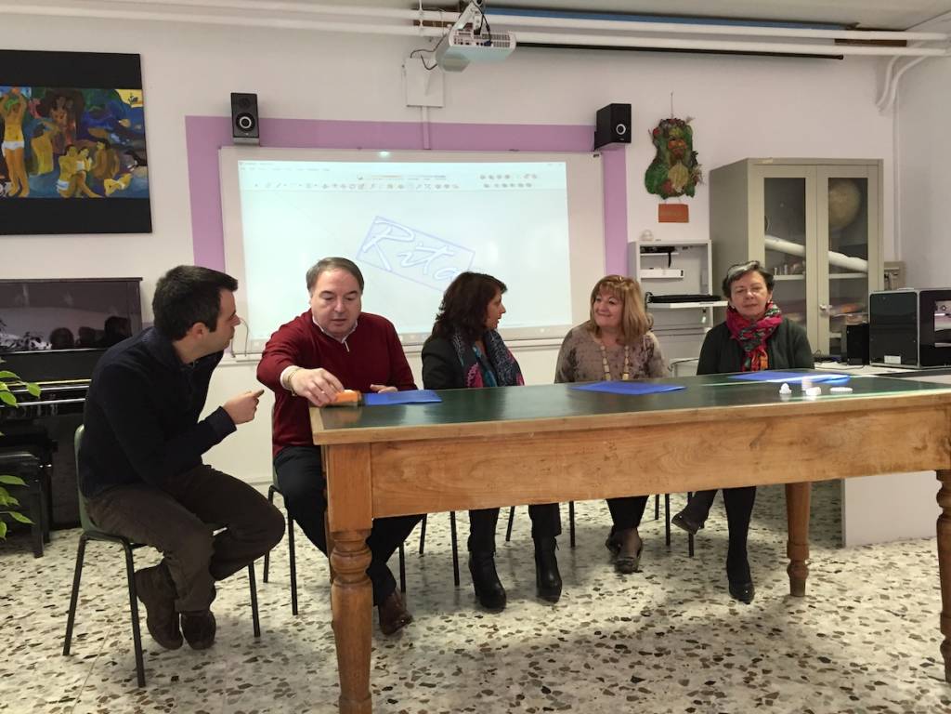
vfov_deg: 48.2
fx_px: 797
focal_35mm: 29
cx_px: 476
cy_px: 357
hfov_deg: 61.7
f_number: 2.2
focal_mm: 4.15
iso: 160
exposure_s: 1/33
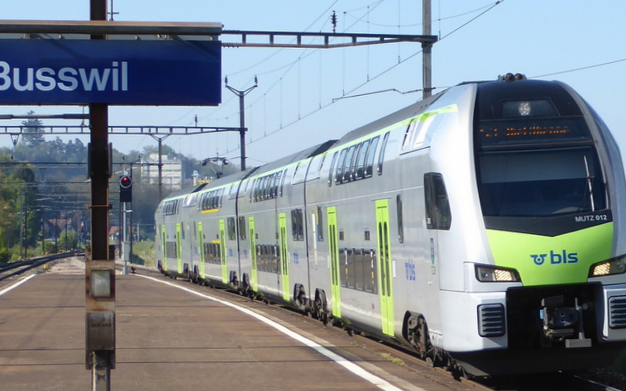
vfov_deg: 13.0
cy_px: 203
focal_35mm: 101
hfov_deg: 20.5
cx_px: 404
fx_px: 1723
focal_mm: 10.3
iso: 80
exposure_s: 1/320
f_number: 4.2
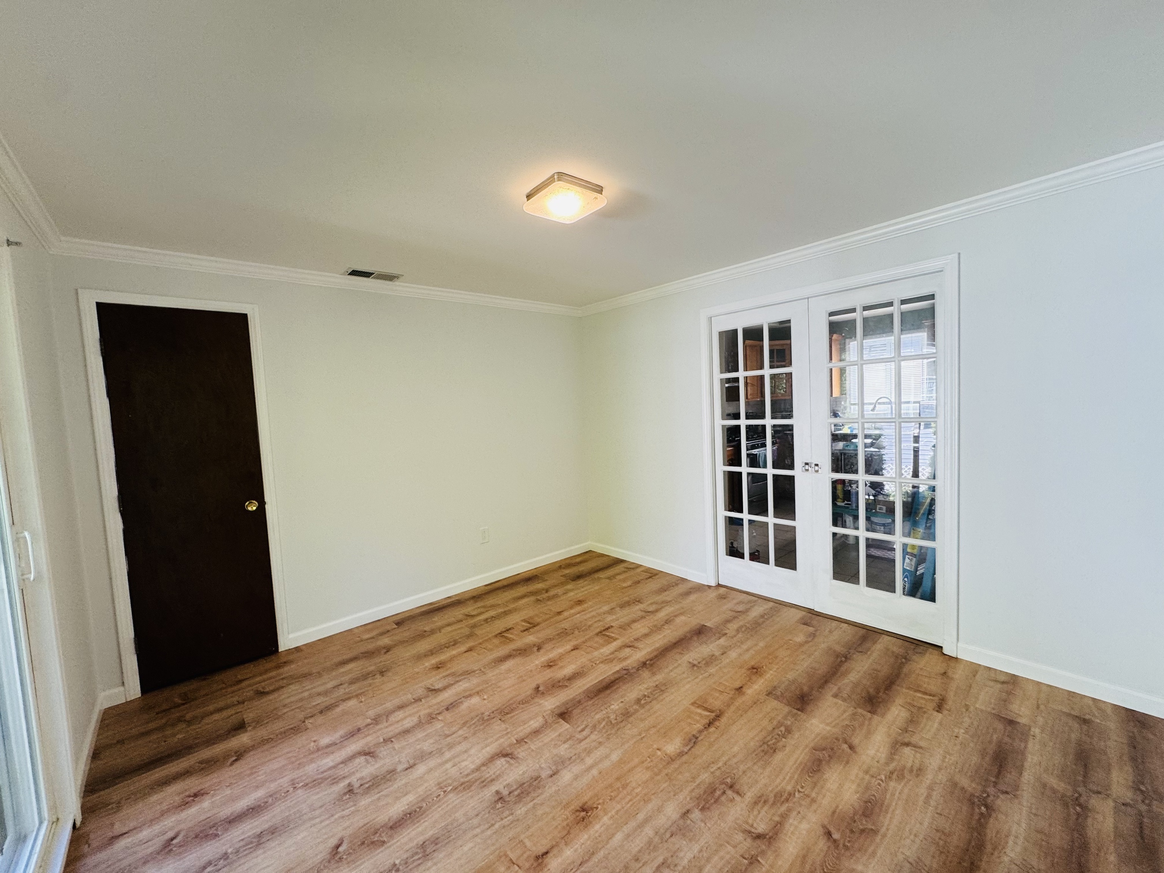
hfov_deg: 102.1
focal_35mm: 14
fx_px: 471
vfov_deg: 85.7
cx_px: 582
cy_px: 436
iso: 125
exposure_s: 1/120
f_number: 2.2
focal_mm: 2.22
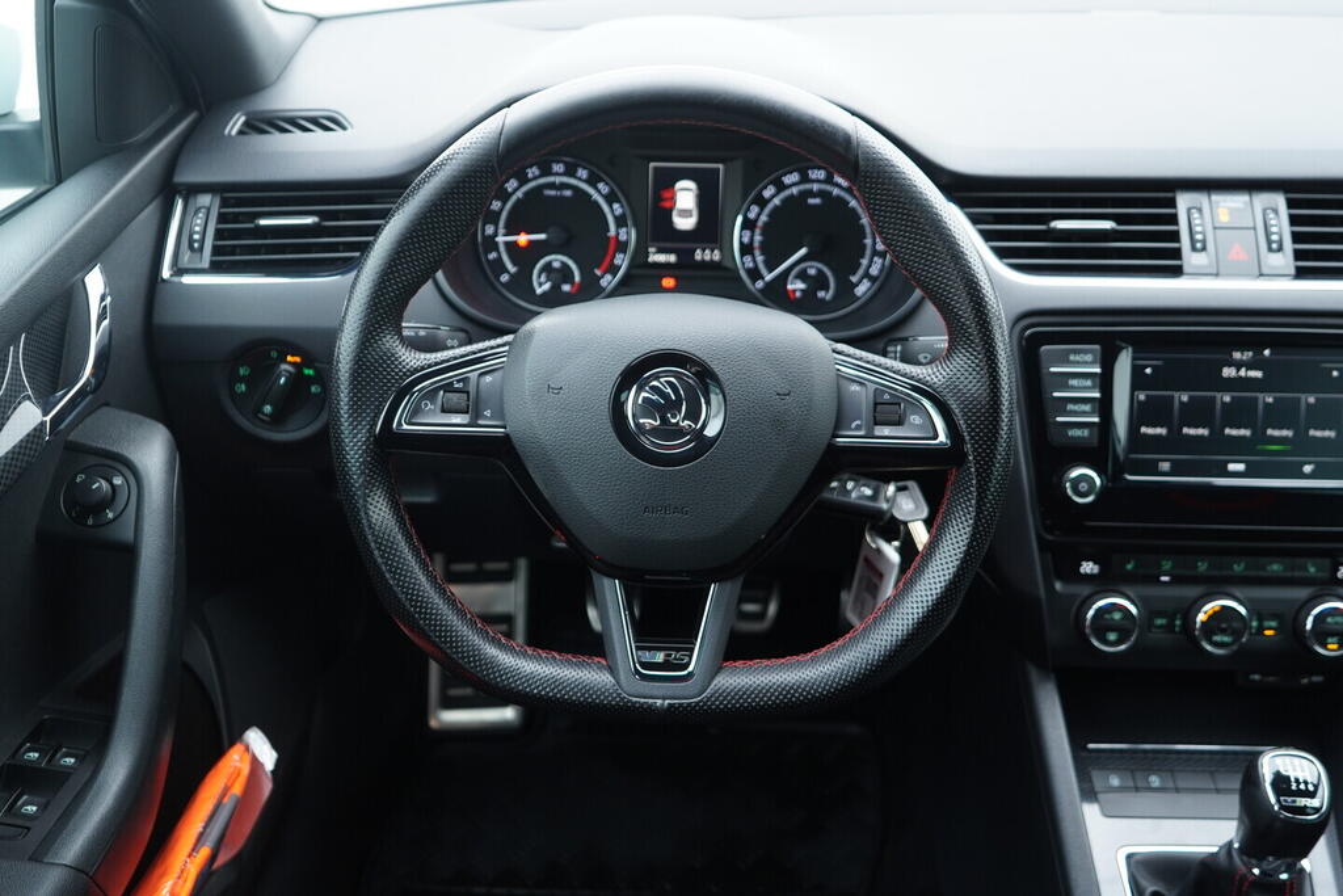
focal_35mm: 36
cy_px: 448
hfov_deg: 53.1
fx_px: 1343
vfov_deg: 36.9
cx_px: 672
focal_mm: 24
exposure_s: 1/40
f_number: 2.8
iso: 400
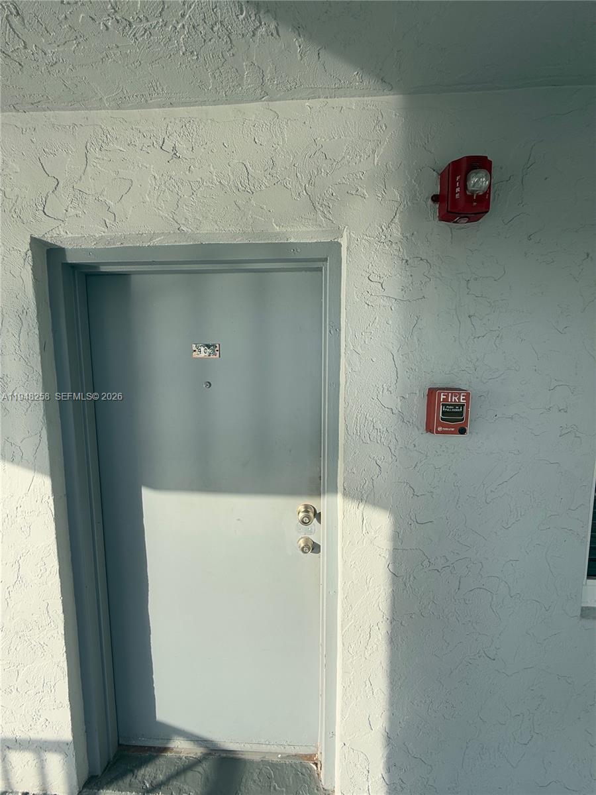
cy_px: 398
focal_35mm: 14
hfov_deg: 85.7
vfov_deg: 102.1
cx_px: 298
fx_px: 321
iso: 50
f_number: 2.2
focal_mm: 2.22
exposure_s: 1/1125
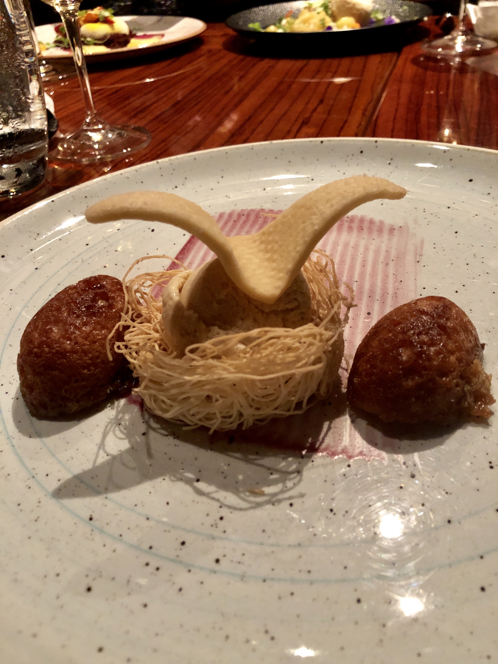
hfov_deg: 49.7
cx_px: 249
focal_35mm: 28
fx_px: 537
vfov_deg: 63.4
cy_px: 332
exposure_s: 1/4
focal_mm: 3.99
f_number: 1.8
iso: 100
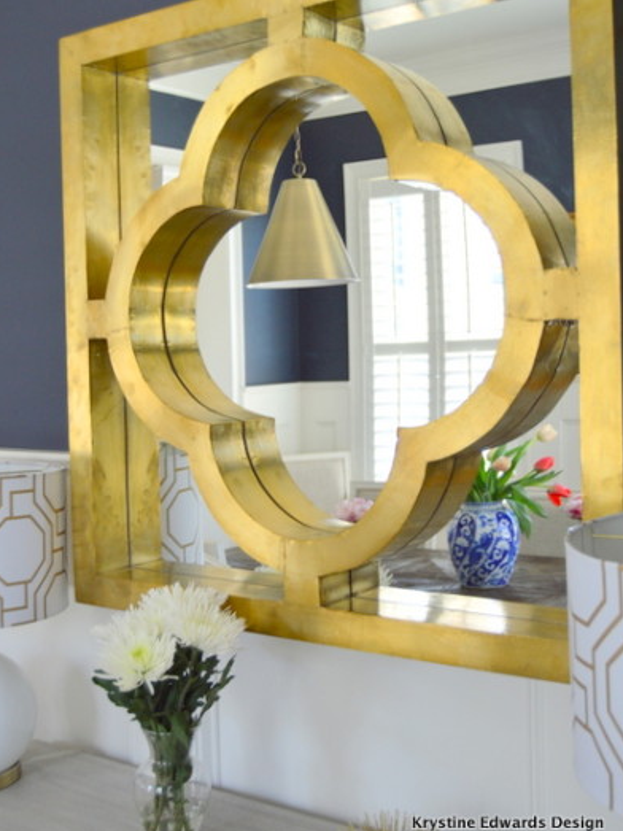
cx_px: 312
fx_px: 1032
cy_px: 375
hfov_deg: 33.6
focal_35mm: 43
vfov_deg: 43.8
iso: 280
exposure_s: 1/40
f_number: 4
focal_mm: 26
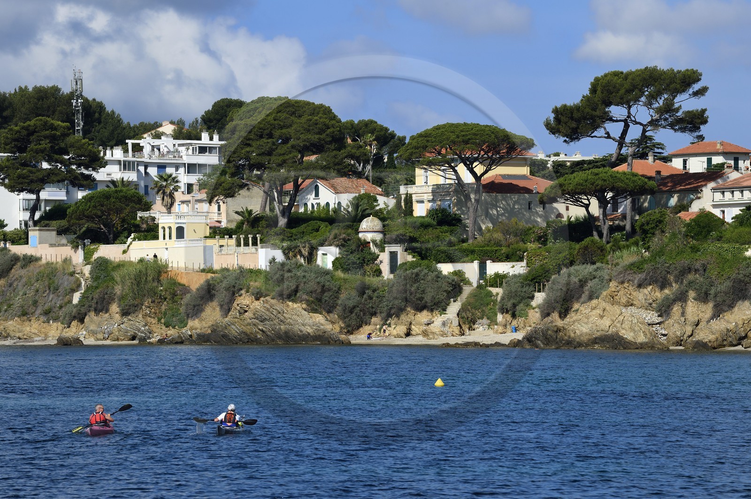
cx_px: 376
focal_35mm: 200
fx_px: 4169
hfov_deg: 10.3
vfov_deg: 6.9
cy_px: 250
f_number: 11
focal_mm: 200
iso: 200
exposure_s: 1/400
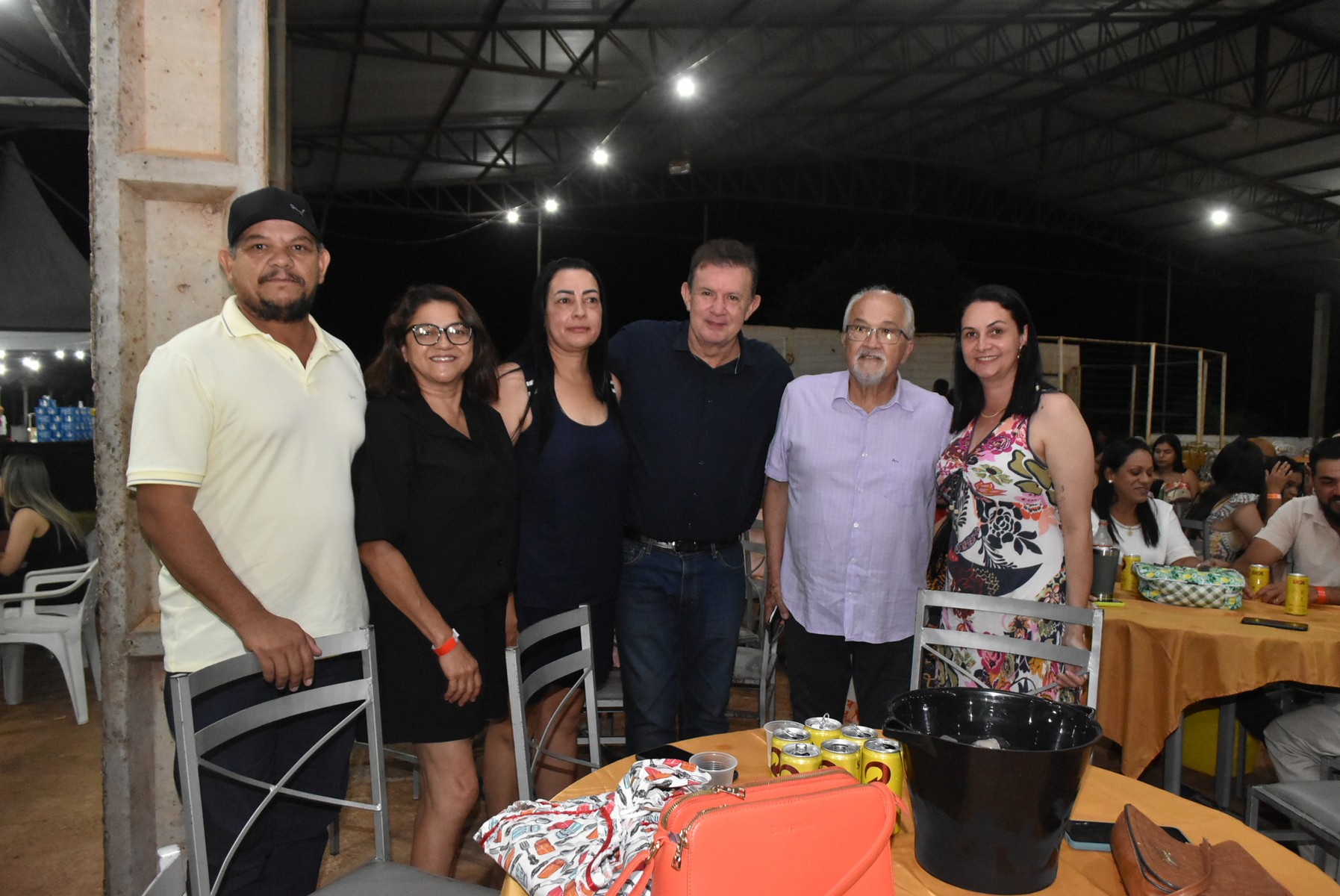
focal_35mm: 27
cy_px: 448
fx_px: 1006
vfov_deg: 48.0
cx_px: 670
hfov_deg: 67.3
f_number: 5
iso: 4000
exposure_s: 1/80
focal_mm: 18
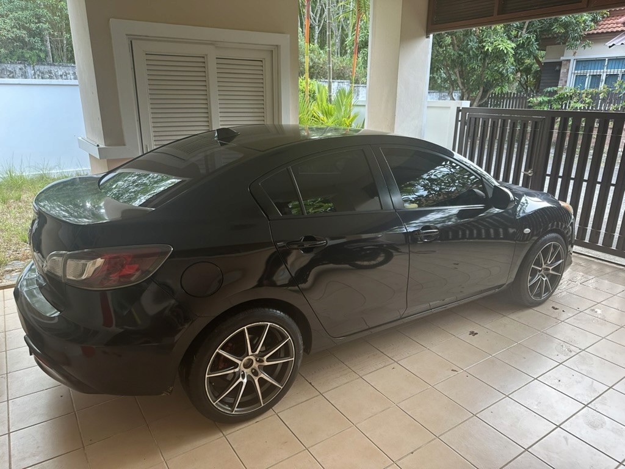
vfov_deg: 56.8
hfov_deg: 71.6
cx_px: 312
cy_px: 234
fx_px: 433
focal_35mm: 24
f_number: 1.78
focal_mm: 6.86
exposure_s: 1/121
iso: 200
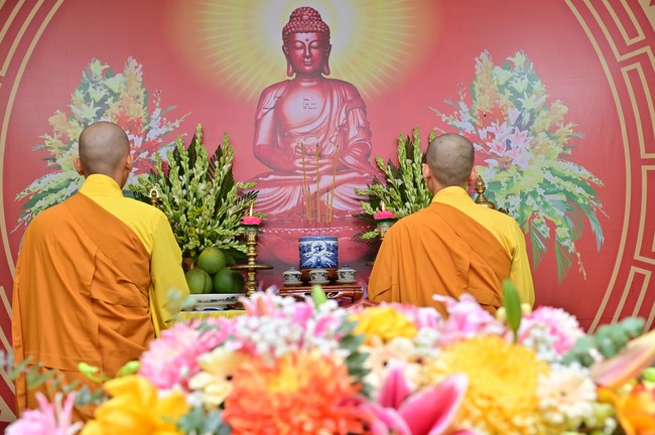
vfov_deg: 28.0
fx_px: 872
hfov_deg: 41.2
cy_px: 218
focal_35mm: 48
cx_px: 328
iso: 1250
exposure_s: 1/160
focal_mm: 48
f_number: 5.6
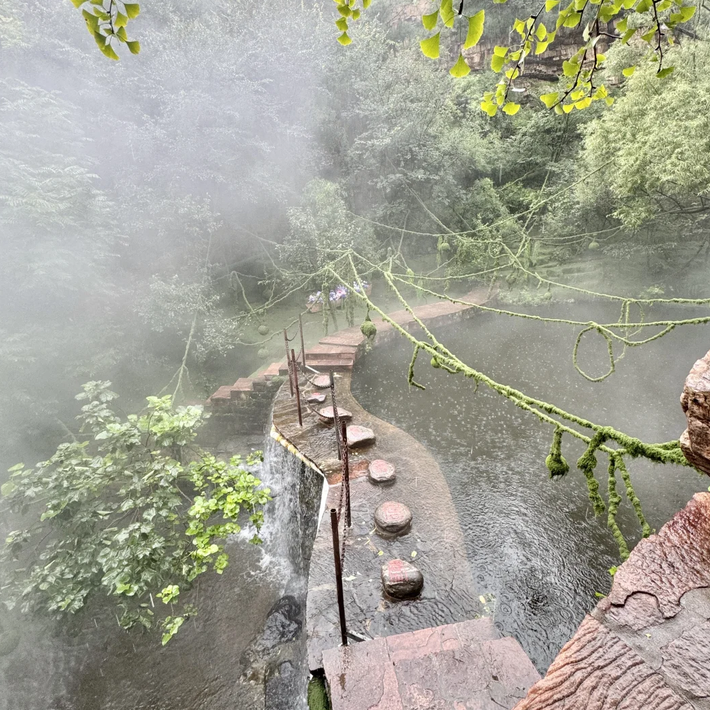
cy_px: 322
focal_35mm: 17
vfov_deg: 83.7
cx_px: 363
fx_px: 394
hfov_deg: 84.0
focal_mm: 2.22
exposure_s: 1/99
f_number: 2.2
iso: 100
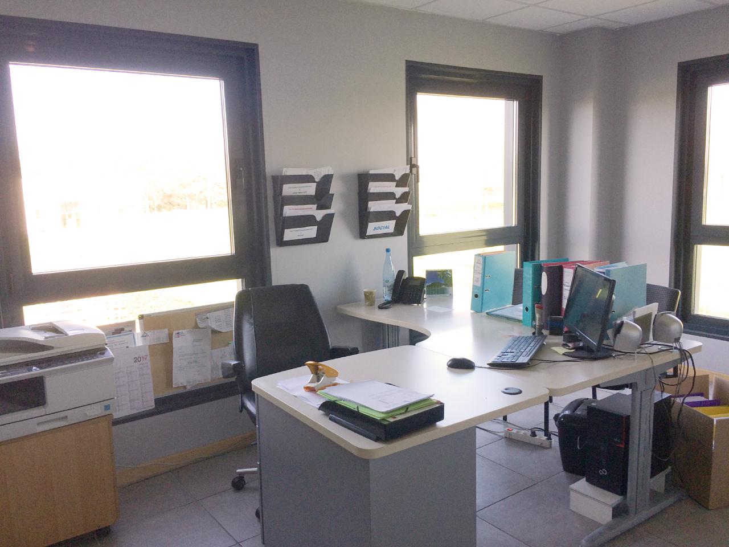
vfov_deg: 48.2
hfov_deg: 61.7
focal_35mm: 29
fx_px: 611
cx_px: 364
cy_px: 274
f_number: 2.2
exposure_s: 1/100
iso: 50
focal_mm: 4.15
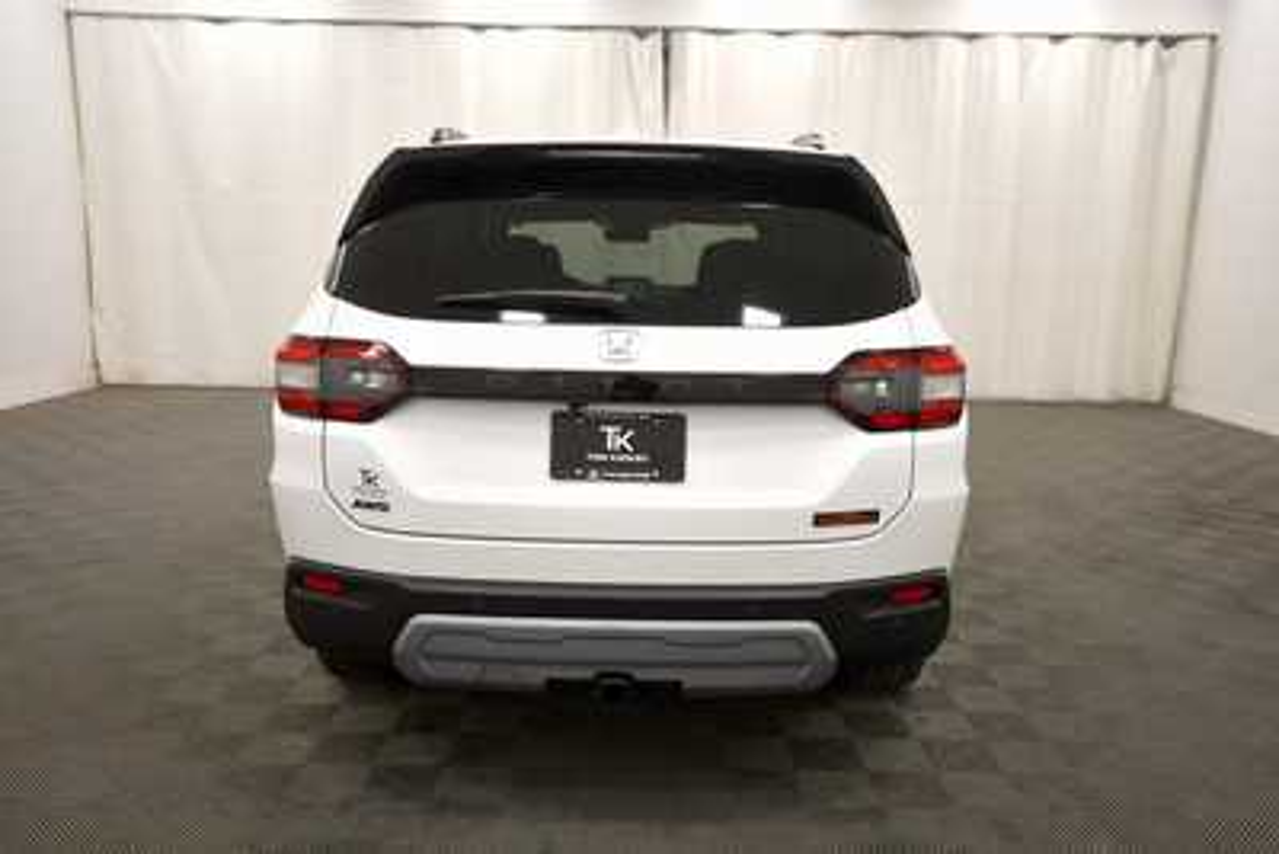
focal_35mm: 27
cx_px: 640
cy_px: 427
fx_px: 960
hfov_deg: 67.4
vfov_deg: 48.0
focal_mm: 18
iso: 800
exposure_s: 1/250
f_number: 5.3
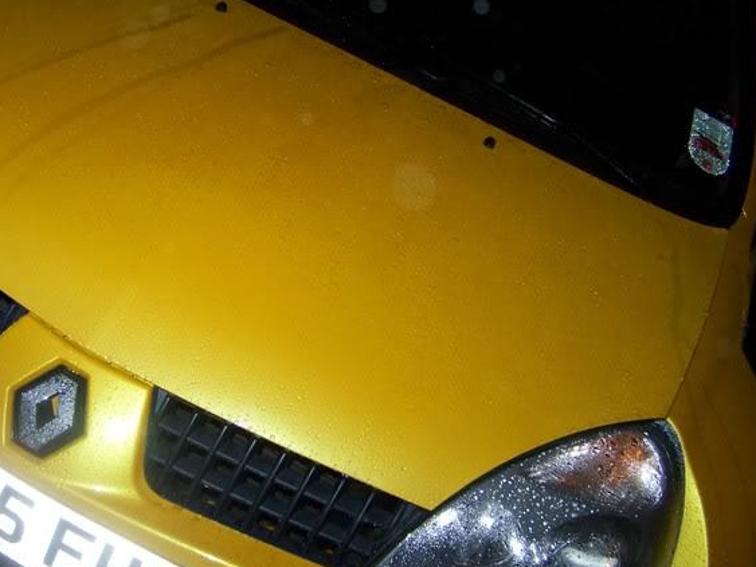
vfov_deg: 26.9
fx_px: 1179
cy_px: 215
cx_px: 255
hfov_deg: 35.2
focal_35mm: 54
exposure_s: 1/30
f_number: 2.8
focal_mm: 6.3
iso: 200
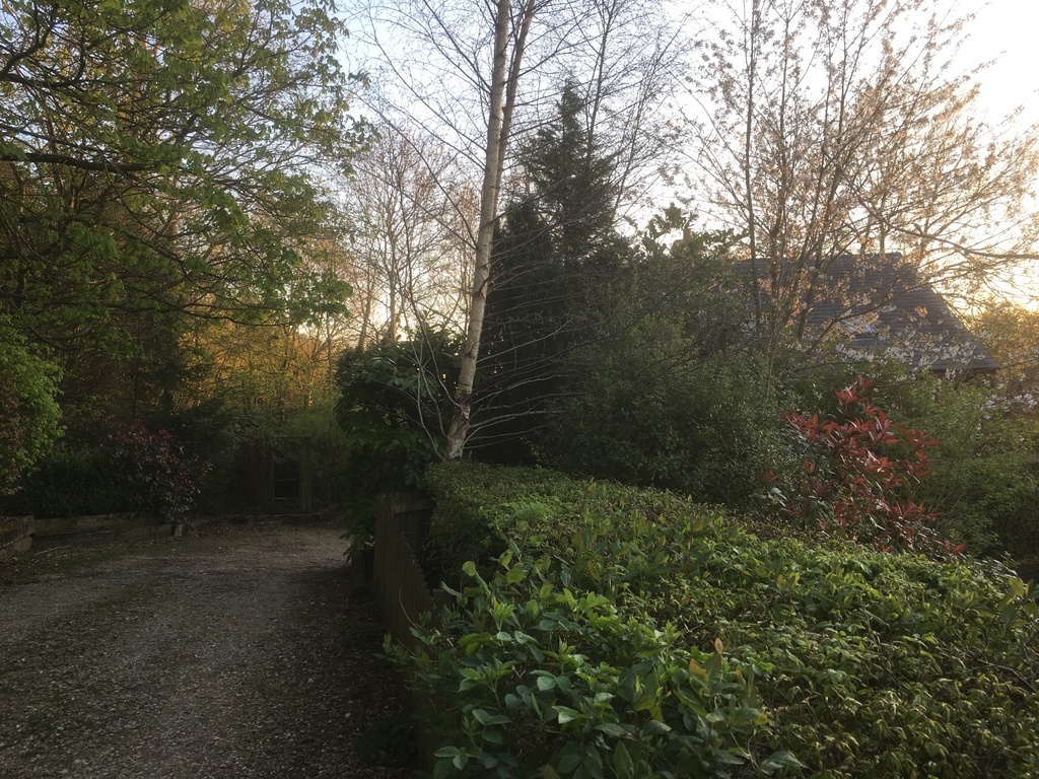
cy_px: 390
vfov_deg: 48.2
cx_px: 520
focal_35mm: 29
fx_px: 870
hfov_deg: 61.7
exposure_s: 1/100
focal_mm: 4.15
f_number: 2.2
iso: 32
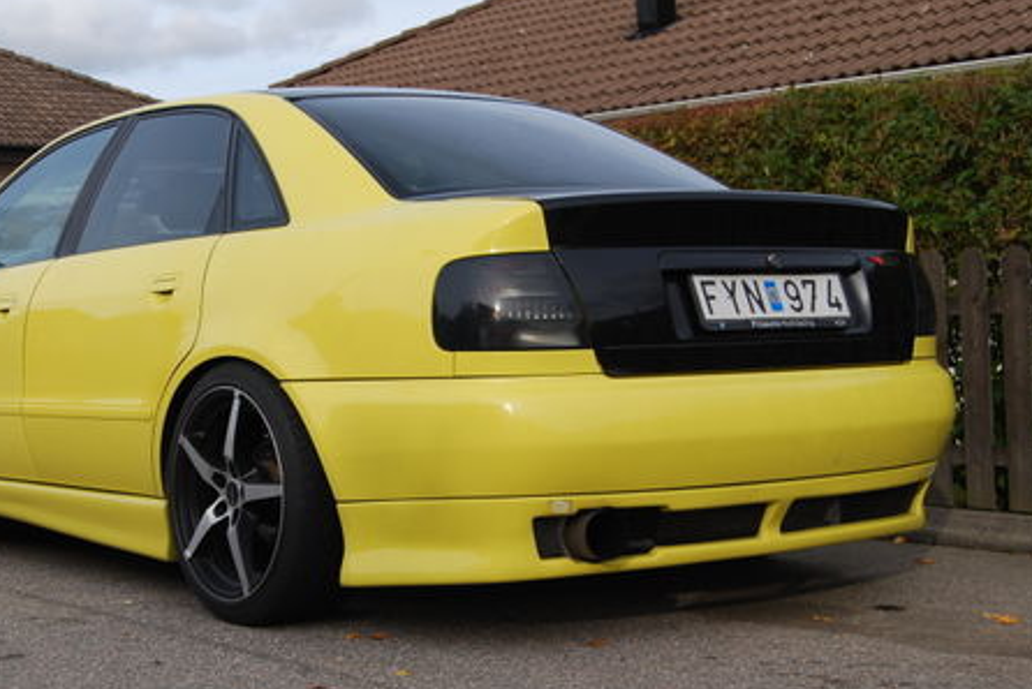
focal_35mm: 67
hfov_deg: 30.0
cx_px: 342
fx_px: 1914
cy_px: 356
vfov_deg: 20.4
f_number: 7.1
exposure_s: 1/200
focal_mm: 31
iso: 100
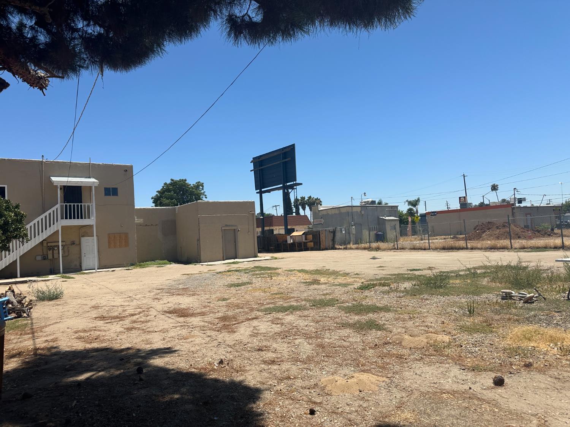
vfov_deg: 56.8
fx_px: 395
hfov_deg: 71.6
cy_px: 214
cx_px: 285
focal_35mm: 24
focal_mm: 6.86
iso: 80
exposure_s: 1/5525
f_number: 1.78
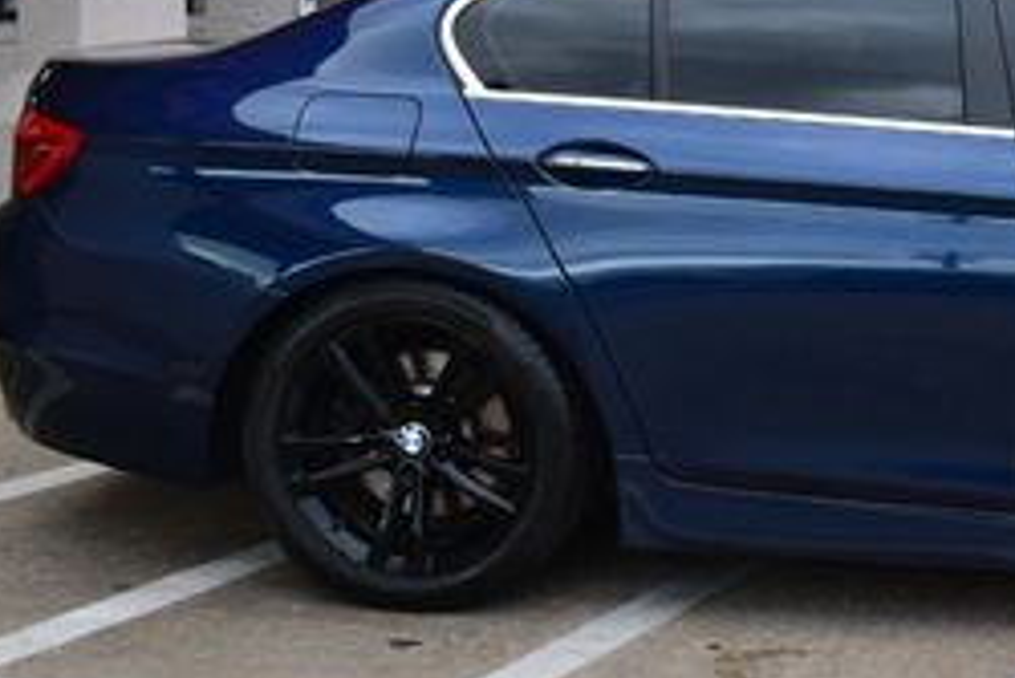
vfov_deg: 19.6
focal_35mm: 69
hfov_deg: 27.2
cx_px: 1072
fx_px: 1946
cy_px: 154
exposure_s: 1/80
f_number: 8
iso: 400
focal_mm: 18
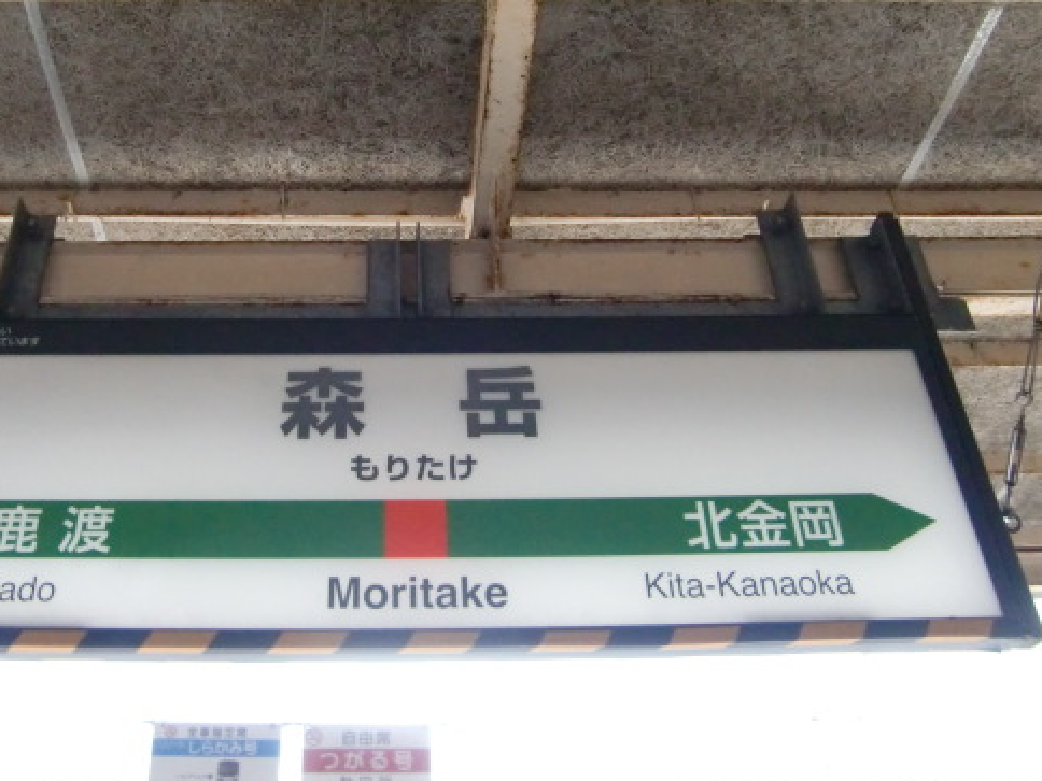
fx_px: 1114
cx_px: 398
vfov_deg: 38.3
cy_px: 275
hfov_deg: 49.7
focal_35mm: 37
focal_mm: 4.9
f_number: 2.6
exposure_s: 1/40
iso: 800
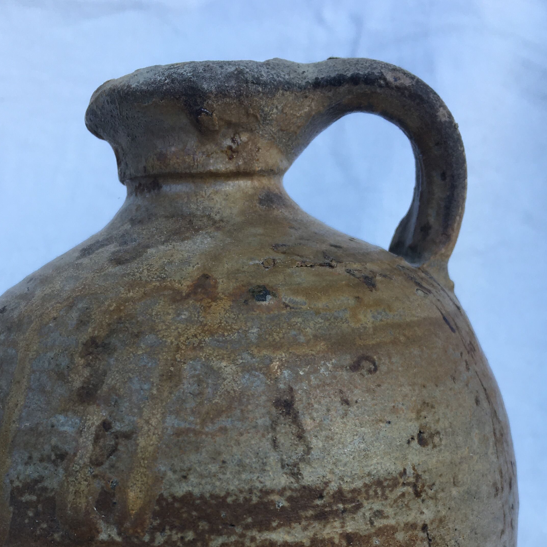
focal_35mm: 48
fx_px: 858
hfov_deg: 35.3
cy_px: 479
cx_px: 246
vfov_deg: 33.7
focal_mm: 4.15
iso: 25
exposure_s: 1/167
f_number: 2.2
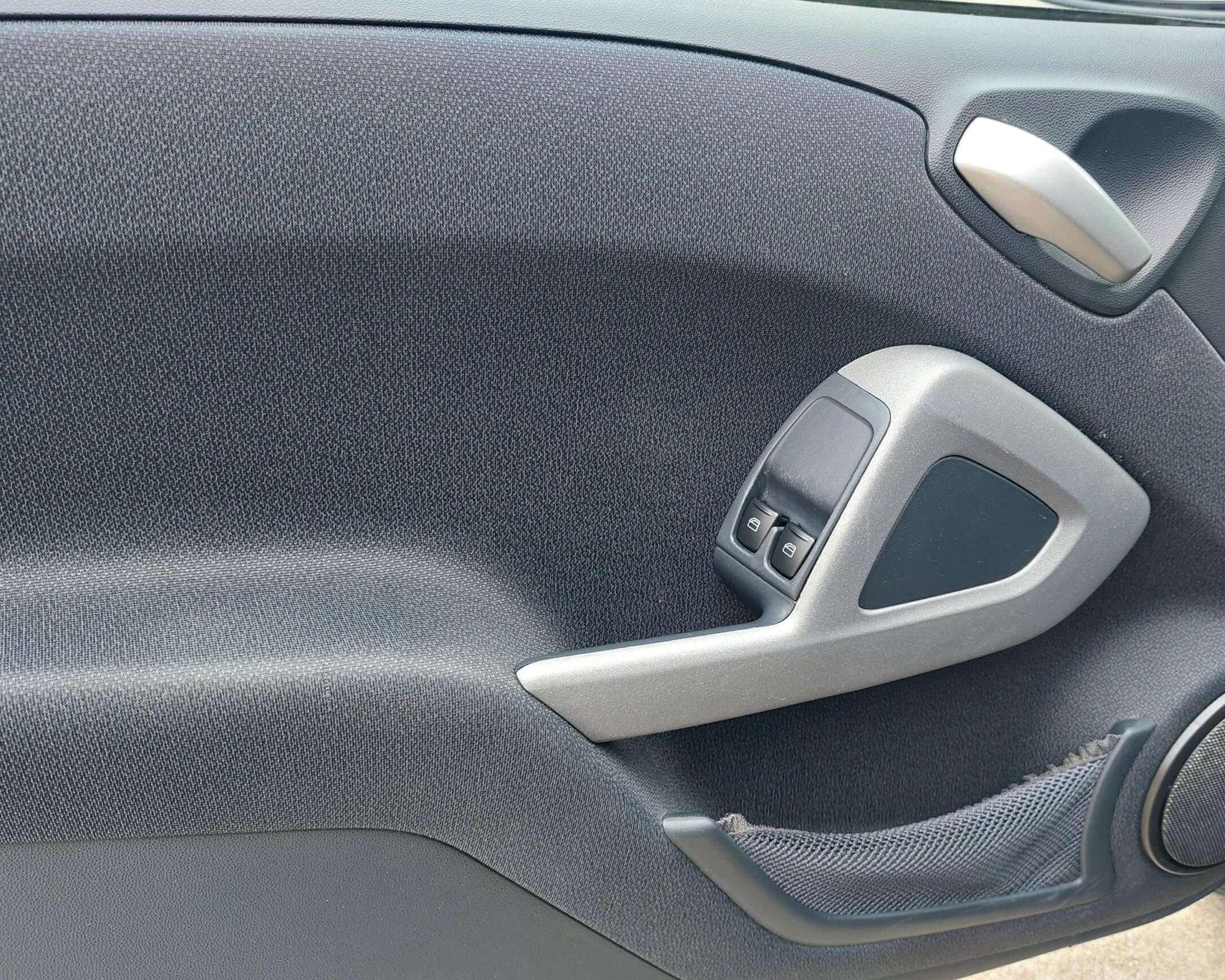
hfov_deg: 60.3
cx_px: 671
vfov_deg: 50.0
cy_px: 503
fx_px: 1051
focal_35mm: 29
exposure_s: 1/50
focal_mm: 5.23
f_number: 1.8
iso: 50
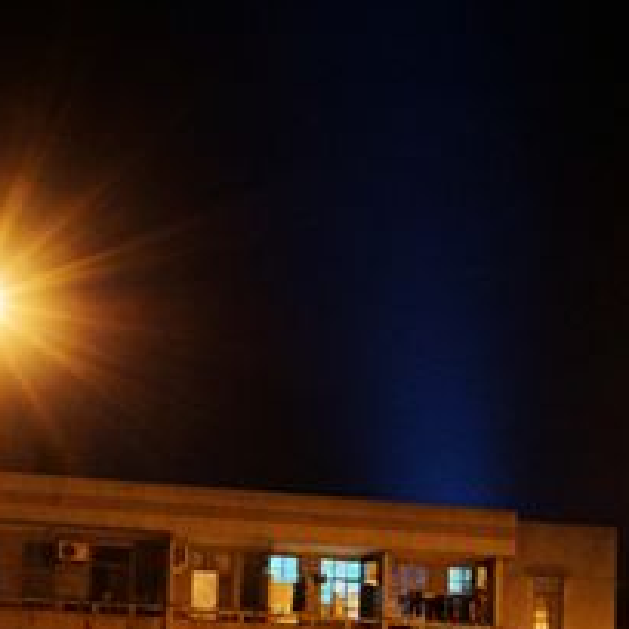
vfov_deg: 11.2
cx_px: 959
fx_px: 3145
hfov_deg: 11.0
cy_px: 708
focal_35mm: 153
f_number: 5.6
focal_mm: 31
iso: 800
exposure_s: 1/6
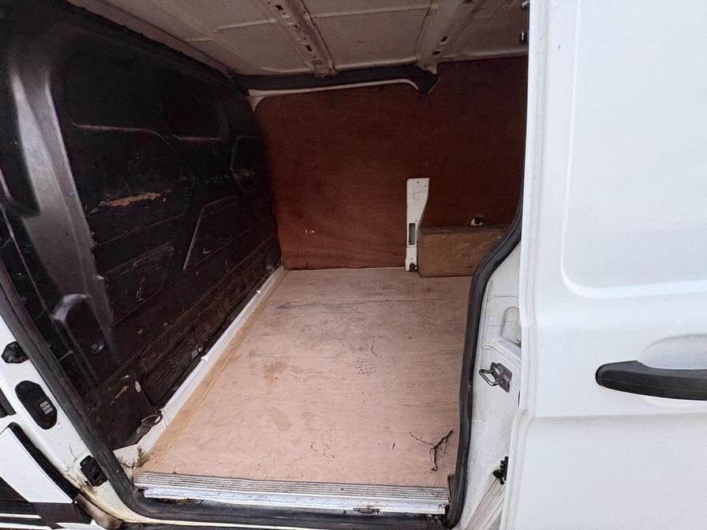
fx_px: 286
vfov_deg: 85.7
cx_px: 354
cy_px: 265
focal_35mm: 14
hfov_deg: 102.1
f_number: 2.2
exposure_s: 1/104
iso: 125
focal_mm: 2.22
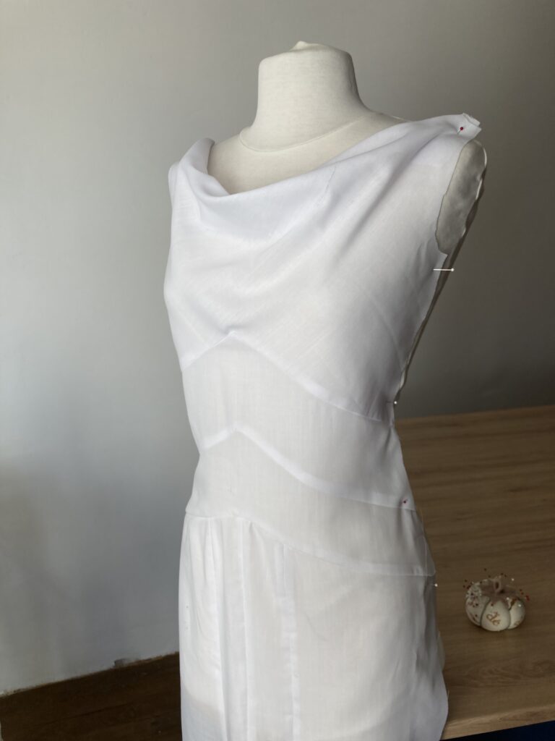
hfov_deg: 49.7
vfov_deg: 63.4
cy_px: 370
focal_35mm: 28
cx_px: 278
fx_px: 599
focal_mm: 3.99
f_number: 1.8
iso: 20
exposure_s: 1/186
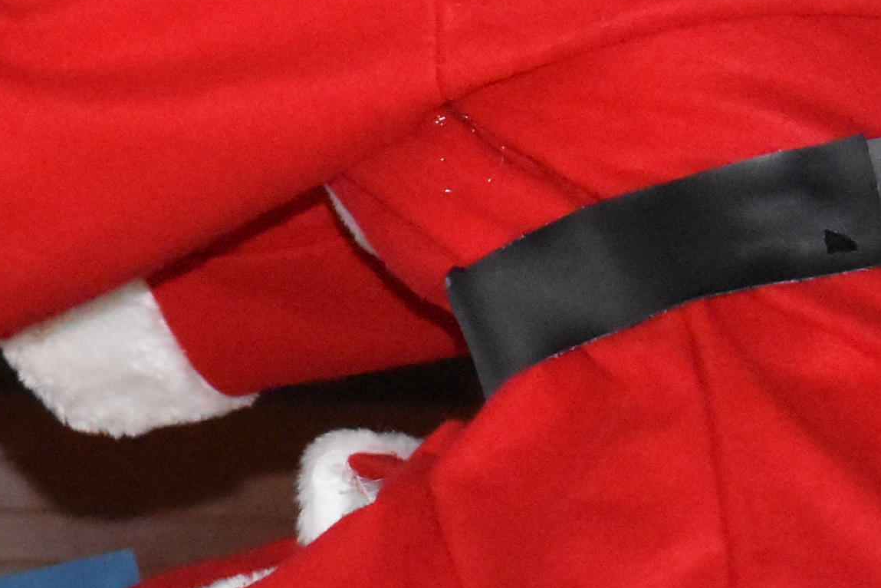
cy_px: -210
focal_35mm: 323
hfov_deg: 6.2
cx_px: -762
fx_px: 7903
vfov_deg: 4.2
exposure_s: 1/60
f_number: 5.6
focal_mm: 55
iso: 6400
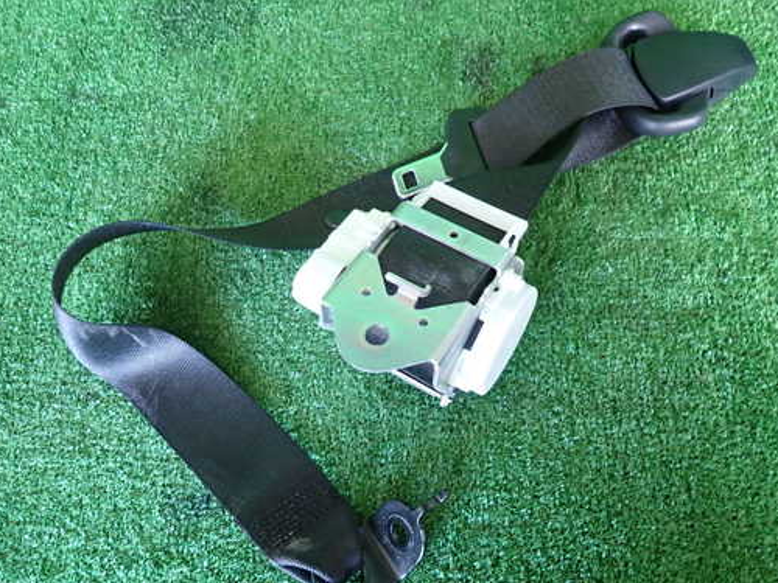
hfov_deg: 59.9
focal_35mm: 30
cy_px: 311
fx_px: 674
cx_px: 409
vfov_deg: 46.8
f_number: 2
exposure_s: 1/30
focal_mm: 4.5
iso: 400
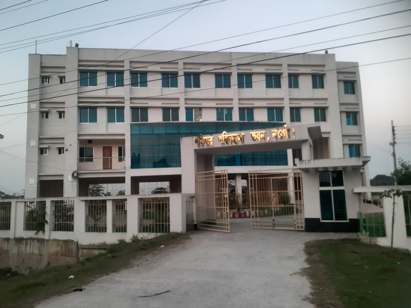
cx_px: 206
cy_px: 154
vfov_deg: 51.4
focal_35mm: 27
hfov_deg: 65.3
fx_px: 321
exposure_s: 1/100
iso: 100
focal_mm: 3.6
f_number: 1.9
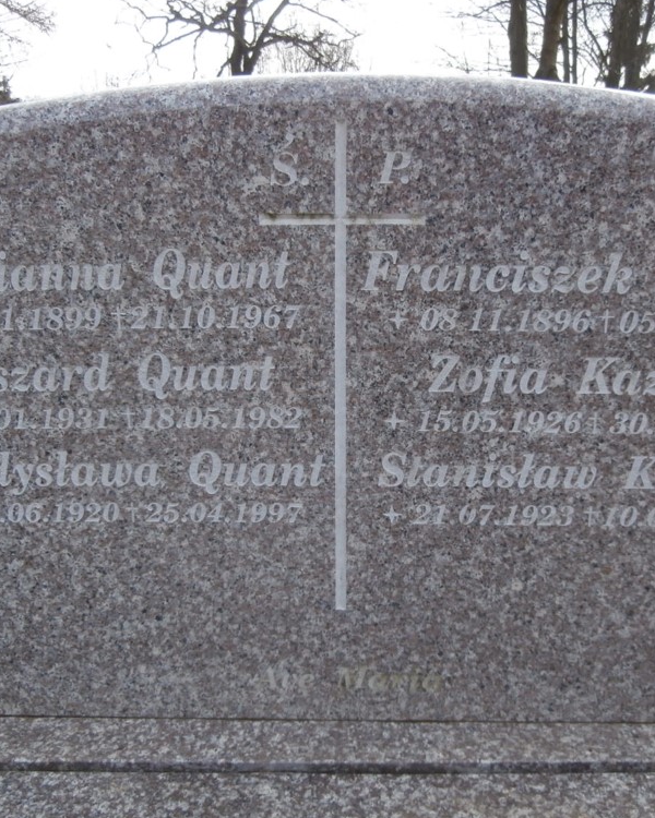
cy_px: 404
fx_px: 775
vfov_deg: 55.7
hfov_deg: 45.8
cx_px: 343
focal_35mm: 32
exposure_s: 1/320
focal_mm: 4.2
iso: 100
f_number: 3
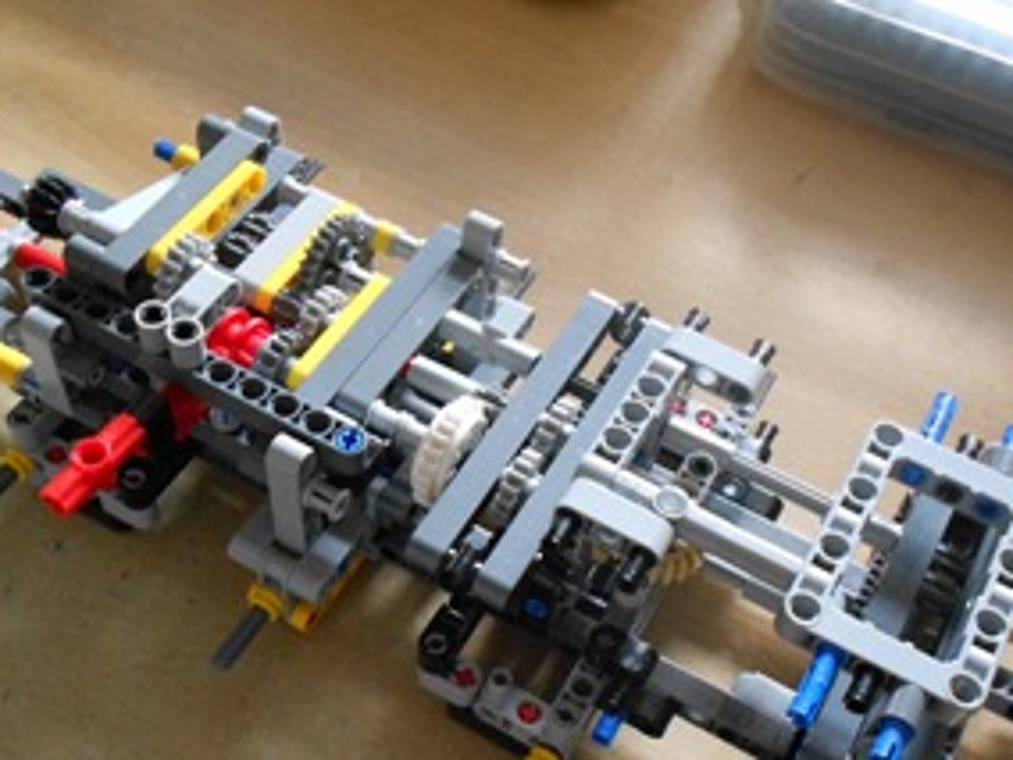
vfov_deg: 34.6
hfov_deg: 45.8
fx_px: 1200
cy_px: 539
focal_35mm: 41
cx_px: 492
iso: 400
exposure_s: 1/30
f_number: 3.2
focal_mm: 4.6
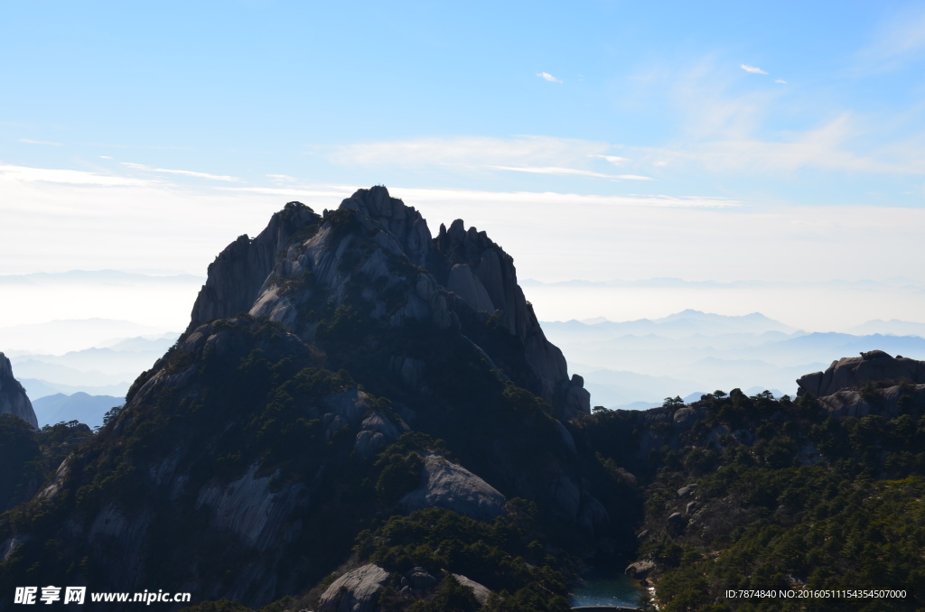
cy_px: 306
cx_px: 462
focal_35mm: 57
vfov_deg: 23.7
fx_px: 1461
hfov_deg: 35.1
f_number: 11
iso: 100
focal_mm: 38
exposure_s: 1/160
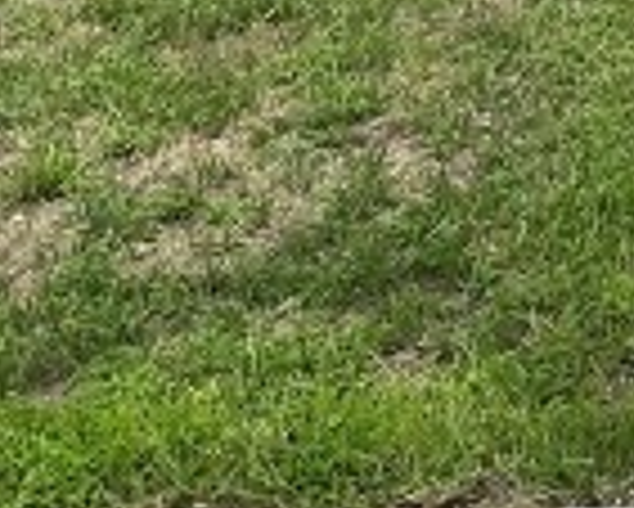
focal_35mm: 92
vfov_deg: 13.5
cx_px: 1214
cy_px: -607
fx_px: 1727
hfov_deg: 16.5
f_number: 1.8
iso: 32
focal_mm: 1.57
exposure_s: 1/2096
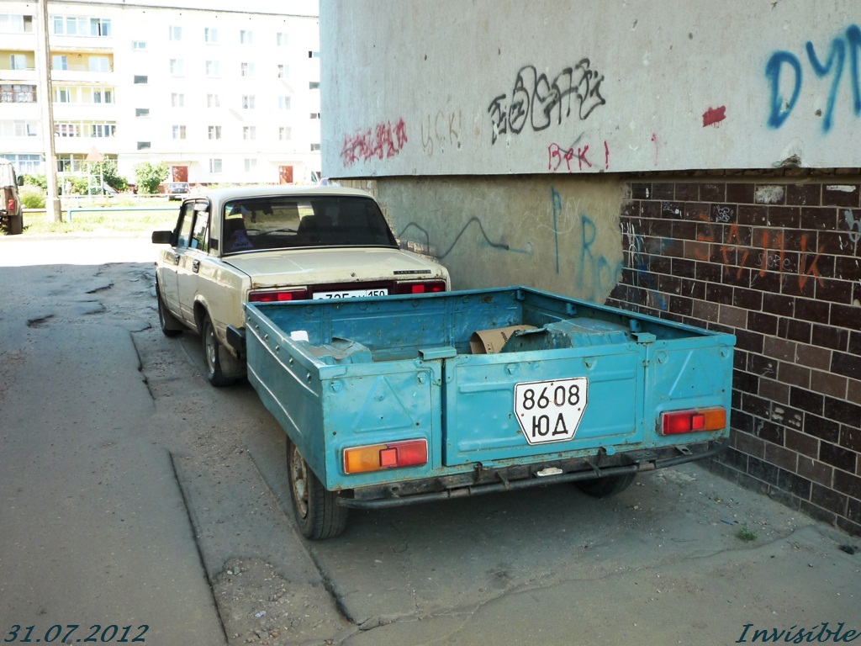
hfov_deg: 51.4
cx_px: 430
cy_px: 323
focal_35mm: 36
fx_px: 895
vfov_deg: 39.7
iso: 160
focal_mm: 6.3
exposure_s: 1/100
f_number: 3.8
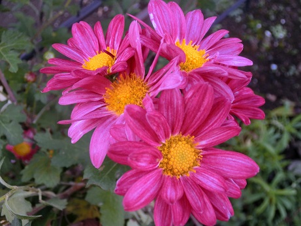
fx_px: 322
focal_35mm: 37
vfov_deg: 38.7
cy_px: 113
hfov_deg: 50.1
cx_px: 150
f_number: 4.1
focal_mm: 6.5
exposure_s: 1/125
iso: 250
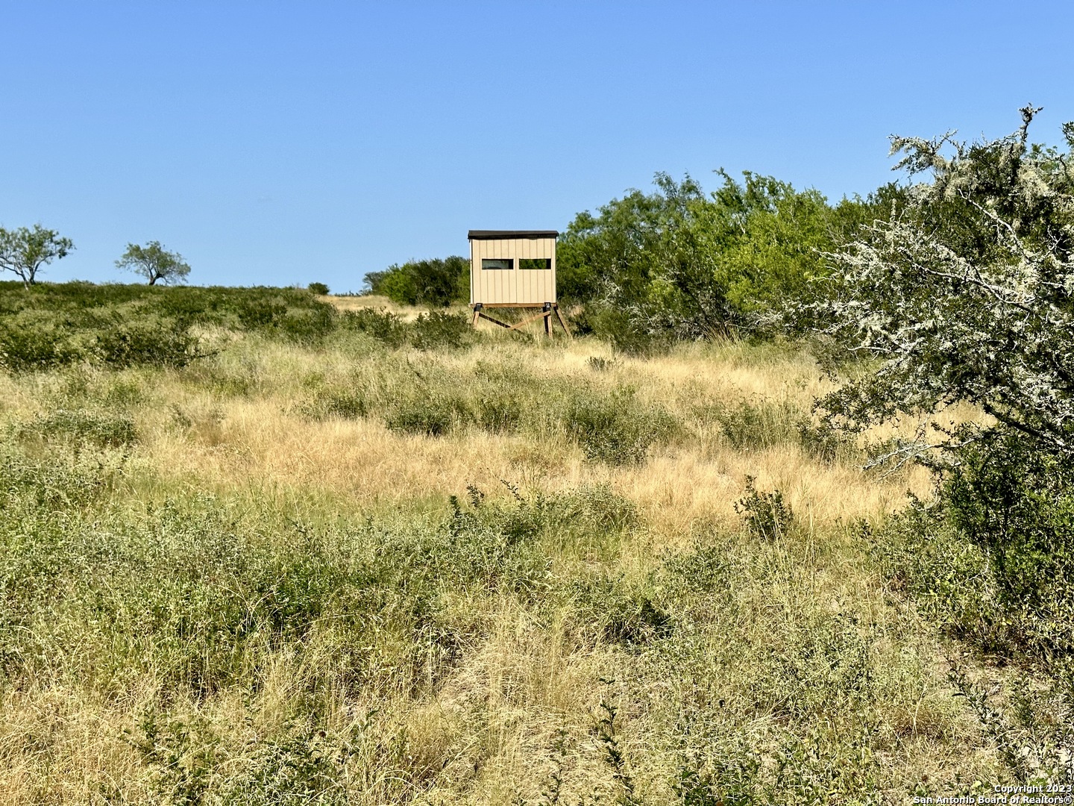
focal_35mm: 48
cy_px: 403
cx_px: 537
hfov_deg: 39.7
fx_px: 1489
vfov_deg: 30.3
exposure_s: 1/4184
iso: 64
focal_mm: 6.86
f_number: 1.78
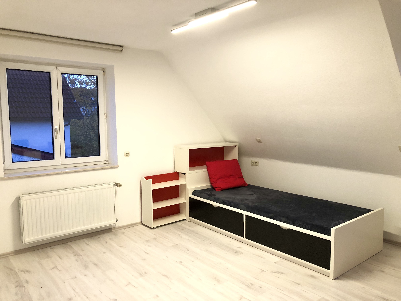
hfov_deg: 63.4
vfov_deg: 49.7
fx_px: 324
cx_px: 200
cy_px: 150
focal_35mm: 28
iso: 64
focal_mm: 4
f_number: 1.8
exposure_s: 1/17
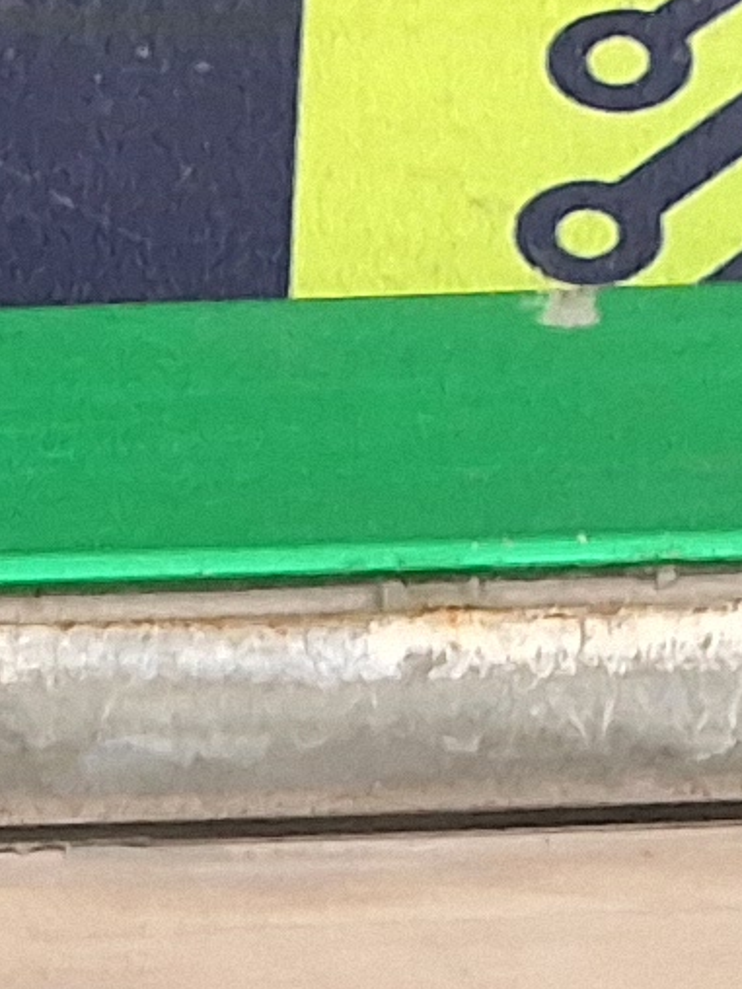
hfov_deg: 8.2
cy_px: 1517
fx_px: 5144
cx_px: 136
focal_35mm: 180
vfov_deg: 10.6
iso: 320
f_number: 1.9
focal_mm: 2.91
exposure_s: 1/20
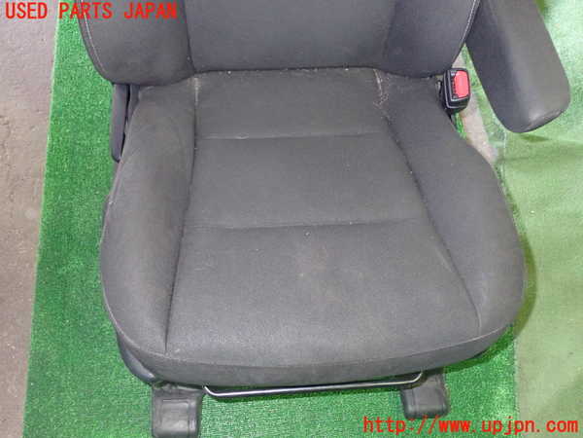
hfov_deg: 51.4
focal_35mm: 36
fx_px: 606
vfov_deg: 39.7
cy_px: 219
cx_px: 292
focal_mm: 6.37
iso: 800
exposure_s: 1/40
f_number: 2.5
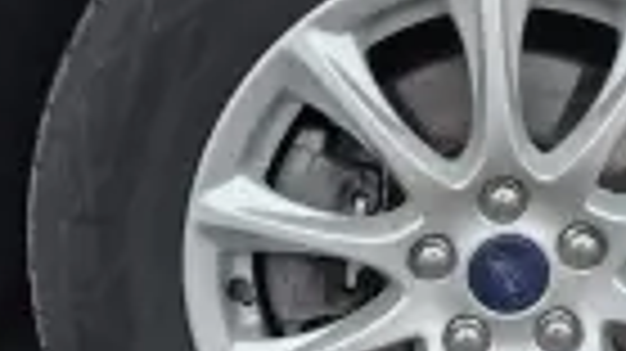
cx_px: 450
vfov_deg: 18.4
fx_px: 1078
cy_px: 243
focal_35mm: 65
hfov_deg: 31.9
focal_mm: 5.4
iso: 320
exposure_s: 1/100
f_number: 1.8
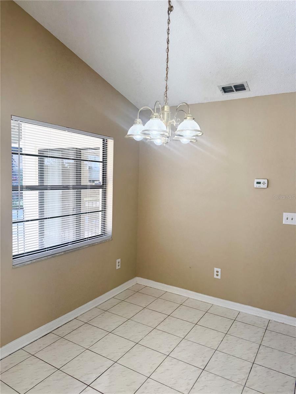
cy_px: 197
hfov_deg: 56.8
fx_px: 274
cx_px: 148
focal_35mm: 24
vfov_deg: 71.6
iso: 80
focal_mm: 6.76
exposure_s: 1/276
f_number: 1.78
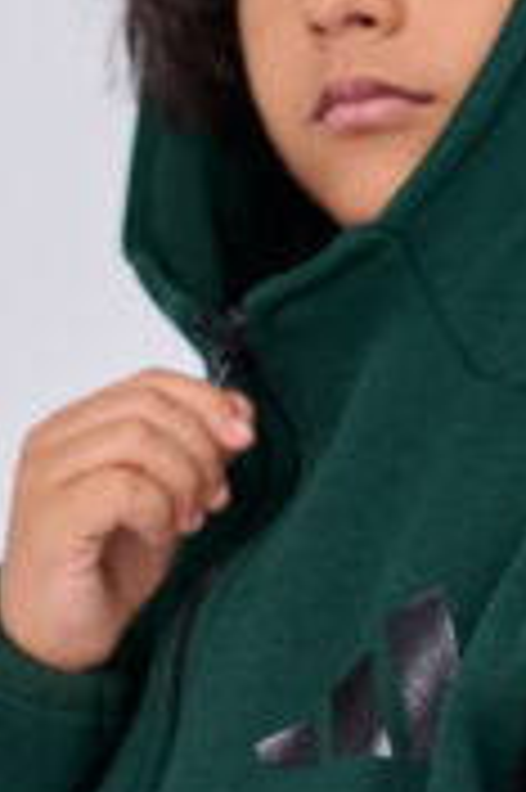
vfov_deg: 4.7
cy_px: 1156
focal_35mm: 436
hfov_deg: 3.1
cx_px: 337
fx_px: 9574
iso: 800
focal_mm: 85
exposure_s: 1/320
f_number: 2.8
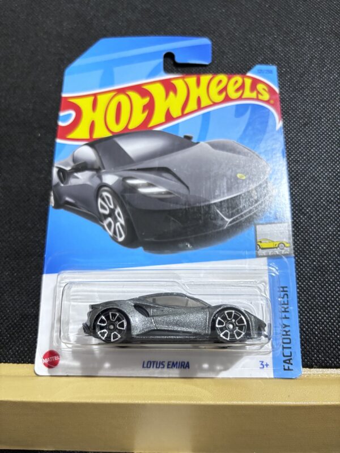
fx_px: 340
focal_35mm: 26
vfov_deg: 67.3
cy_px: 226
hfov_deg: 53.1
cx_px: 170
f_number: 1.6
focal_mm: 5.96
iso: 800
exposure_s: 1/30
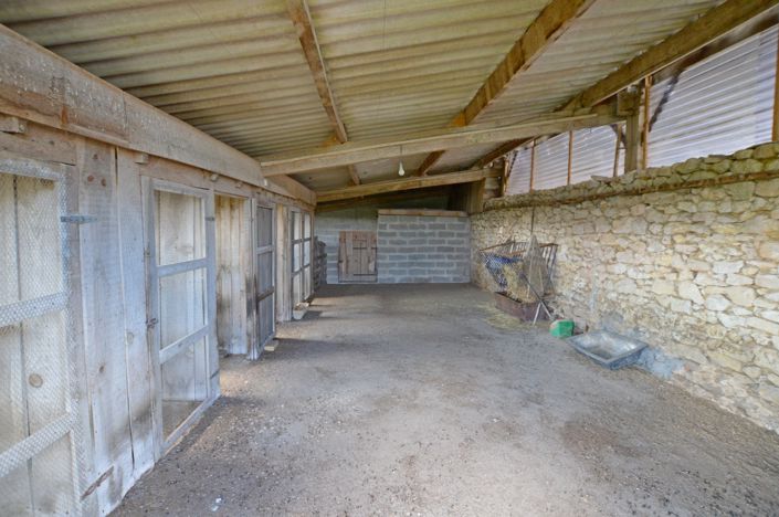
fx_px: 324
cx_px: 390
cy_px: 258
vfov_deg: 77.2
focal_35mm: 15
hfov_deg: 100.5
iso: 720
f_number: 3.5
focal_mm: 10
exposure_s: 1/60
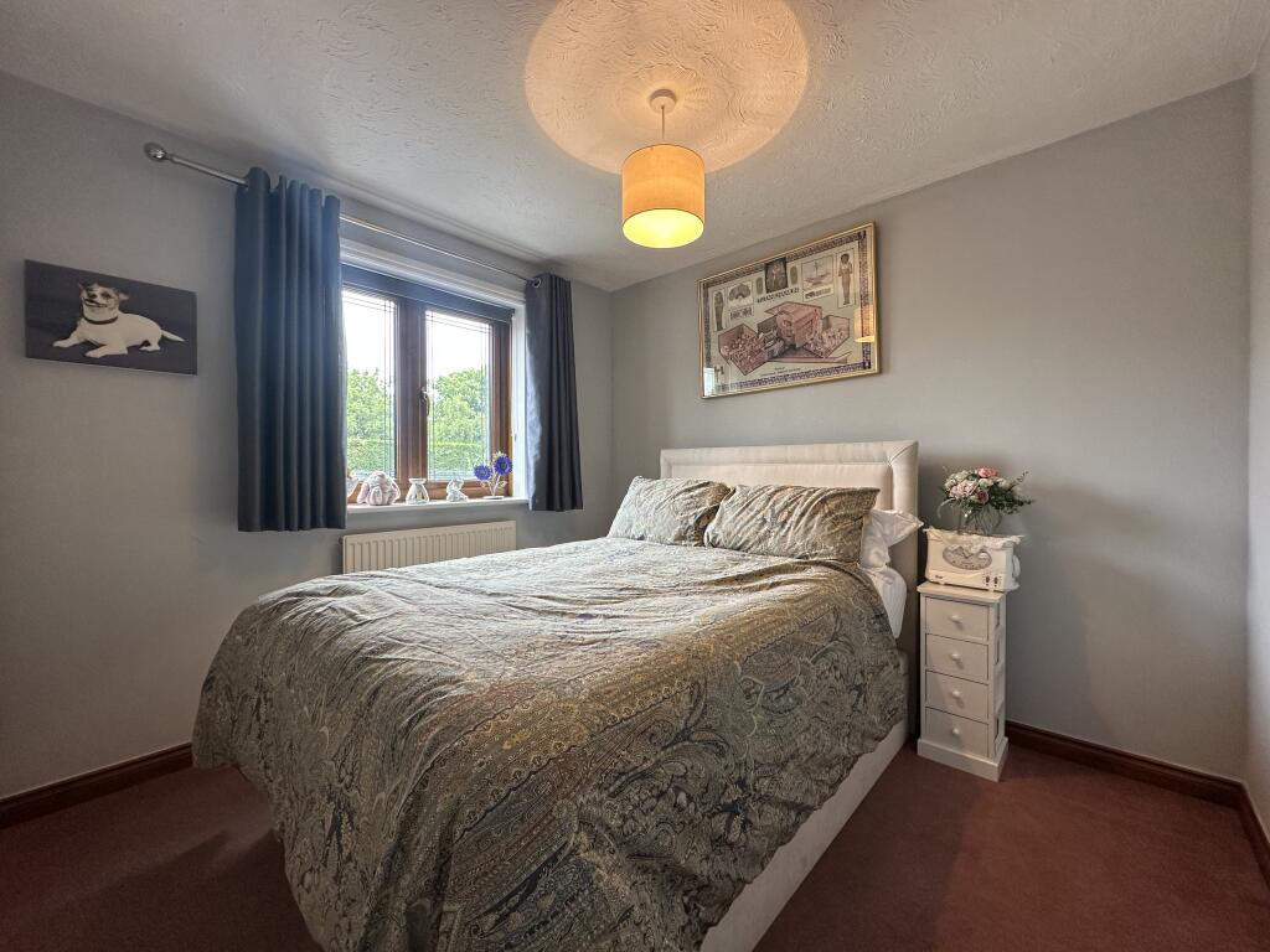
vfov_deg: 85.7
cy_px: 476
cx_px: 635
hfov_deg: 102.1
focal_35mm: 14
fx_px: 514
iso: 125
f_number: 2.2
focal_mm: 2.22
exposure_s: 1/100
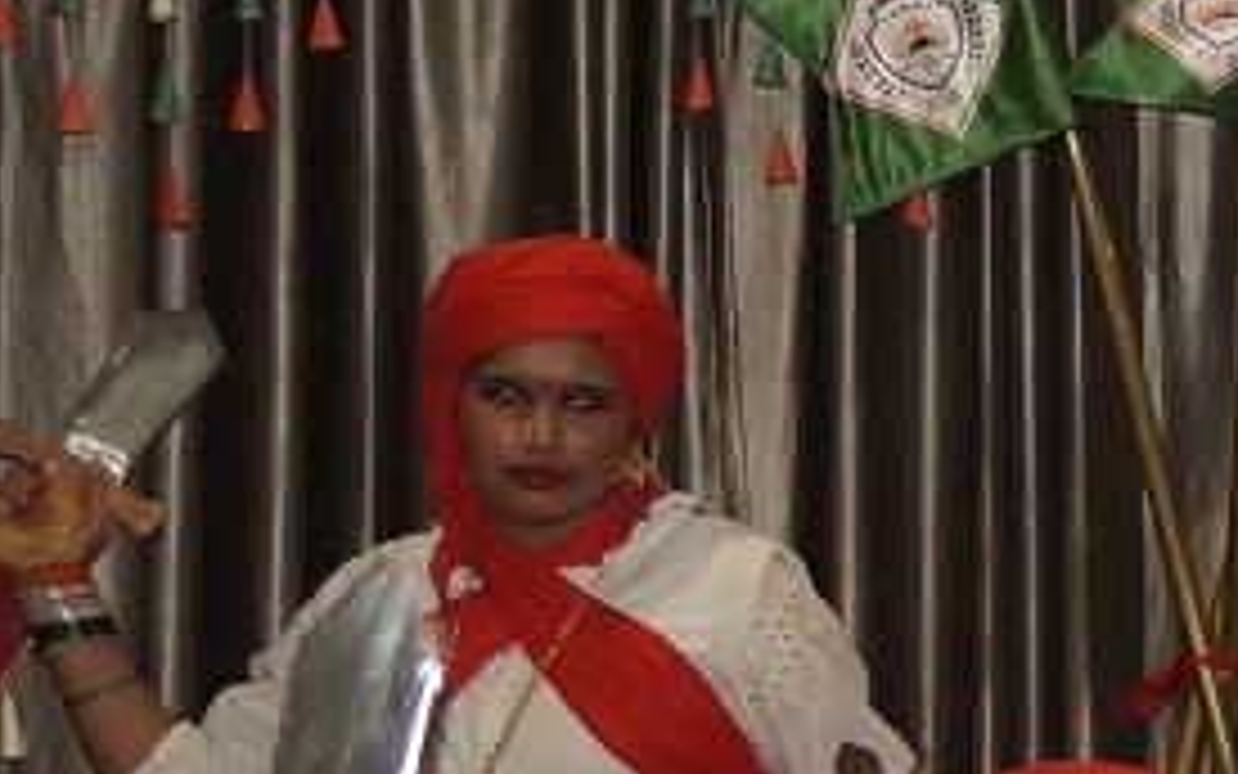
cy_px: 796
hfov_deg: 7.3
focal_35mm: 258
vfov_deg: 5.1
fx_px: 8707
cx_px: 3628
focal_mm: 24
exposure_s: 1/160
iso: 800
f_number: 4
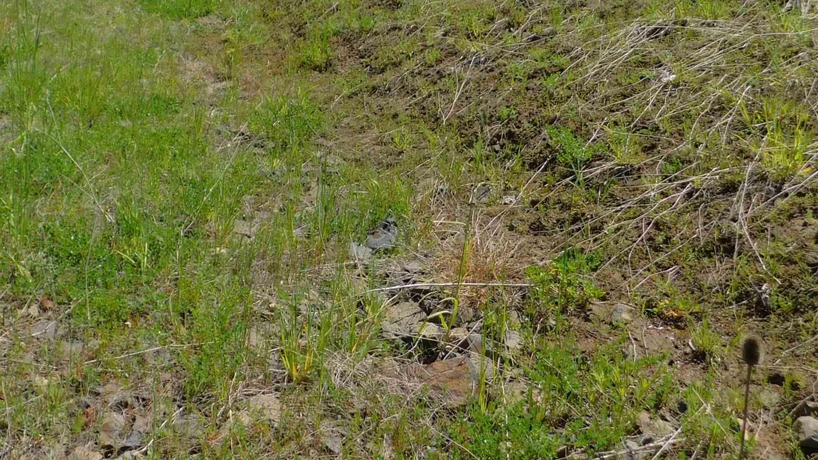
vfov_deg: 24.1
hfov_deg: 41.6
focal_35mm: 49
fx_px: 1063
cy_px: 105
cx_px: 280
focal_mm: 4
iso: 125
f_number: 6
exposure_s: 1/400
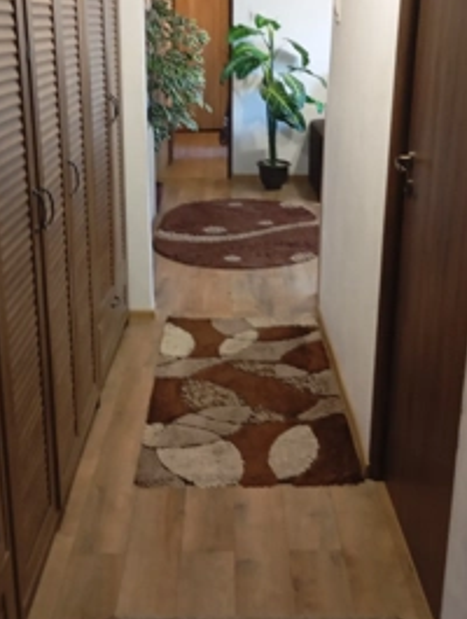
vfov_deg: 44.6
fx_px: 752
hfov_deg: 34.5
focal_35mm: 42
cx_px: 229
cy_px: 278
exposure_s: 1/20
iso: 1180
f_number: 1.8
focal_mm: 4.27
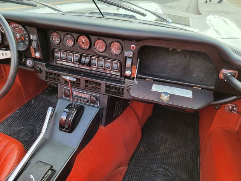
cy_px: 90
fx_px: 167
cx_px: 120
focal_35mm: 24
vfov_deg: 56.8
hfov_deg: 71.6
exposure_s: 1/120
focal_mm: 6.7
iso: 32
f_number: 1.8
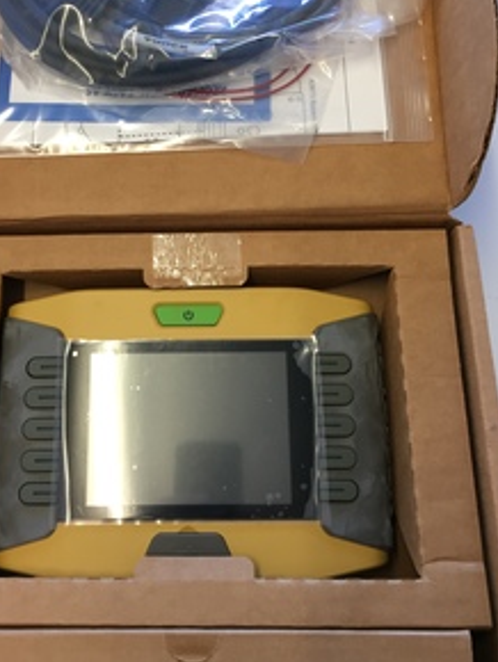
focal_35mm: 40
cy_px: 226
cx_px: 212
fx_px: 766
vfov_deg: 46.1
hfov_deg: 35.9
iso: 80
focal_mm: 4.15
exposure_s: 1/33
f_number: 2.2
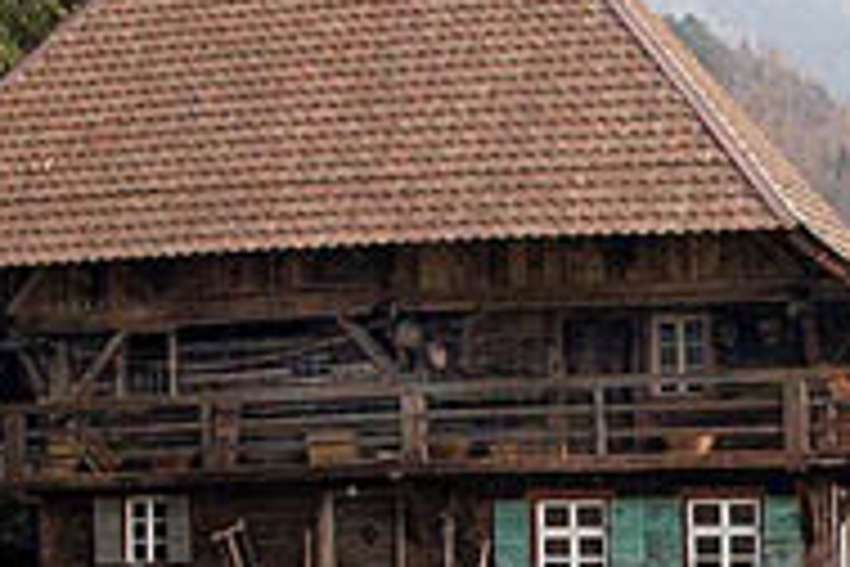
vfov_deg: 16.1
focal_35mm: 84
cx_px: 666
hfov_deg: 23.9
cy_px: 484
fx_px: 1983
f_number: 4
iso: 100
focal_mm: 8.9
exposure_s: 1/250
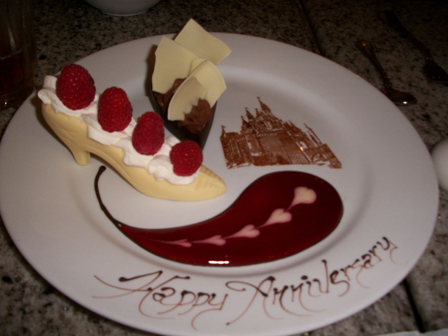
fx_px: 453
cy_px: 168
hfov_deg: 52.6
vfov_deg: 40.7
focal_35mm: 35
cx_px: 224
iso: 80
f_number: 3.1
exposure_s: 1/30
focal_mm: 6.3
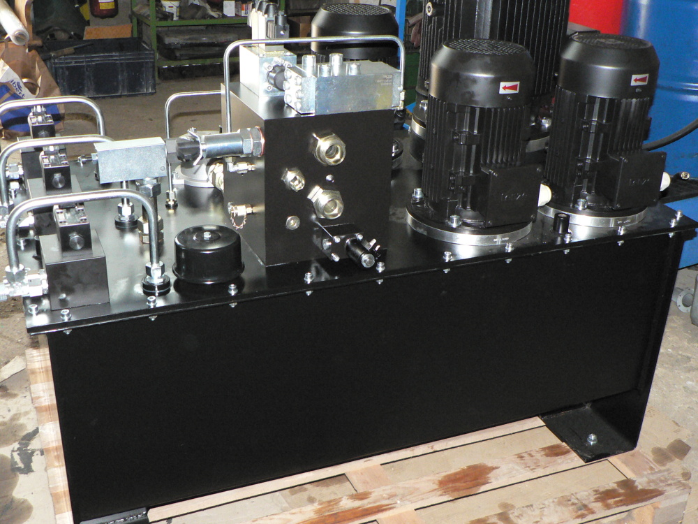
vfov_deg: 34.3
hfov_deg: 44.8
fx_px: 847
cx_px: 349
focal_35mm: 42
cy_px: 262
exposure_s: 1/50
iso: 400
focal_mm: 7
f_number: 2.8
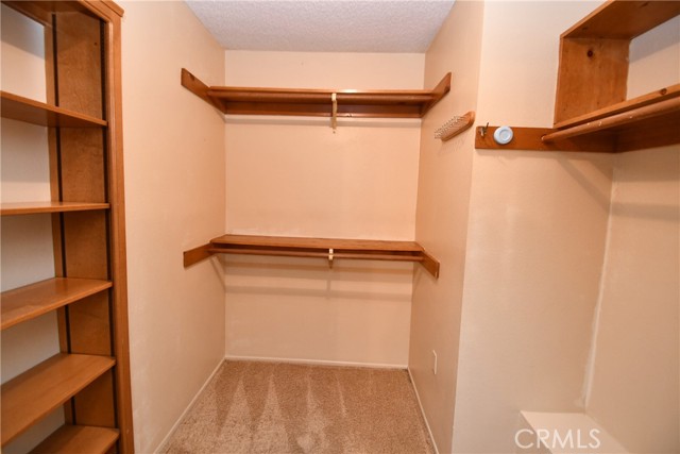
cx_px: 340
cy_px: 227
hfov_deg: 100.4
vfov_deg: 77.4
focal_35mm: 15
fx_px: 283
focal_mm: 10
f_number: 4
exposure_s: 1/60
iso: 1600
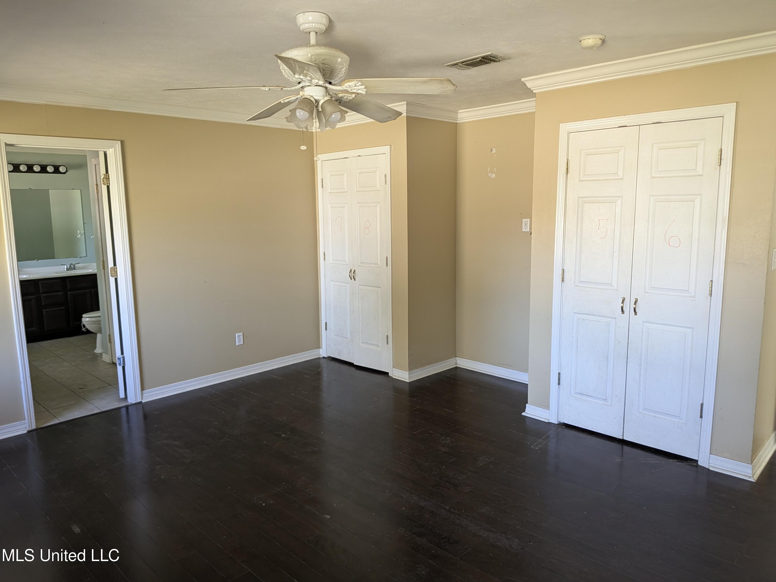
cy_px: 291
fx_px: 538
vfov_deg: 56.8
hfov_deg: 71.6
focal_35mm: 24
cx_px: 388
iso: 134
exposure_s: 1/27.8
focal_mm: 4.53
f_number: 1.7
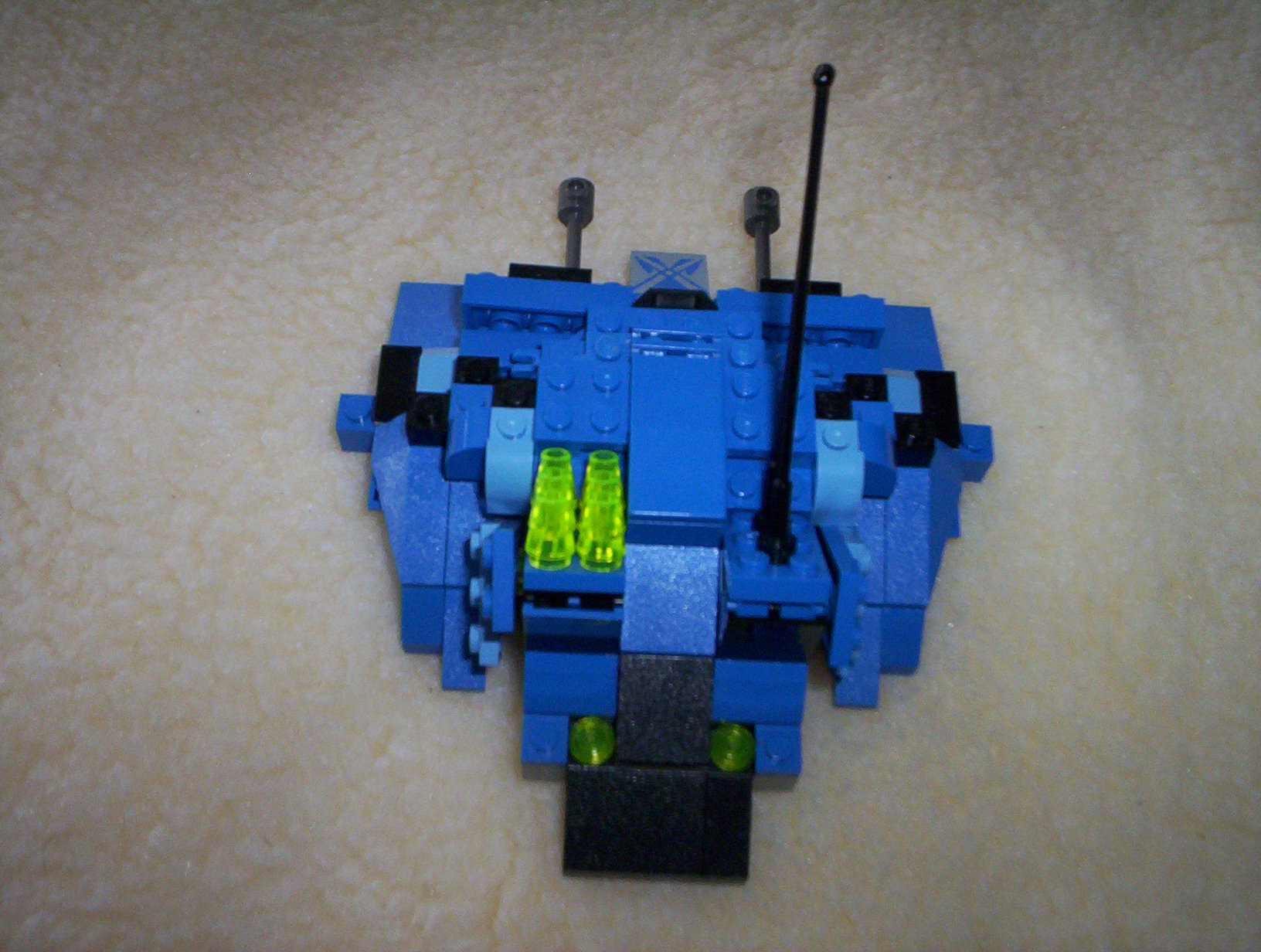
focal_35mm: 38
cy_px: 476
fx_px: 1388
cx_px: 630
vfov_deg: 37.9
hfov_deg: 48.9
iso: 140
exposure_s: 1/60
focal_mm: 4.99
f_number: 4.5
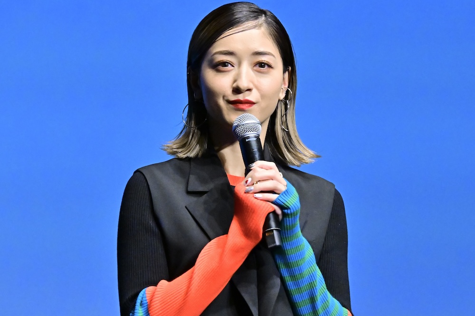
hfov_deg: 6.9
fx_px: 3957
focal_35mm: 300
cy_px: 158
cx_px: 238
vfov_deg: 4.6
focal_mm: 200
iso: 4000
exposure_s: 1/250
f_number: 7.1
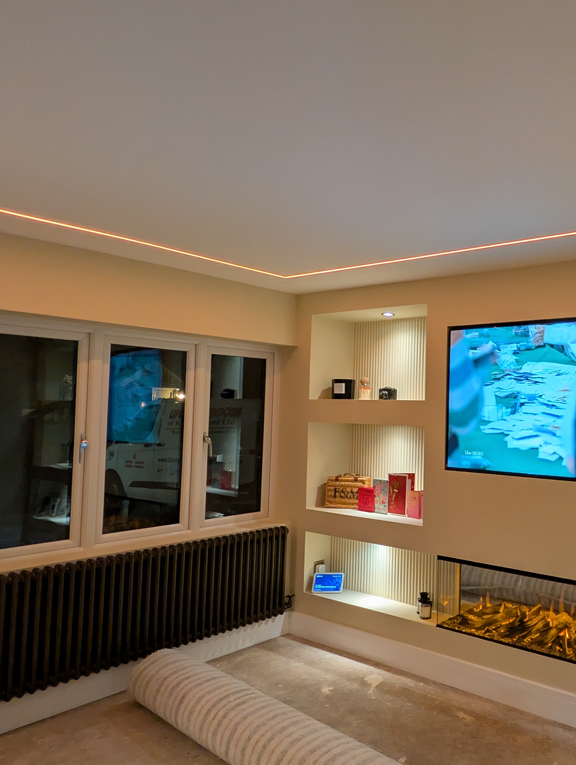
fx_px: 531
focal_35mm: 24
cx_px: 538
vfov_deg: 71.5
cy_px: 394
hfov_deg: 49.5
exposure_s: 1/27.2
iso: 143
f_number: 1.7
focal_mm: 2.02
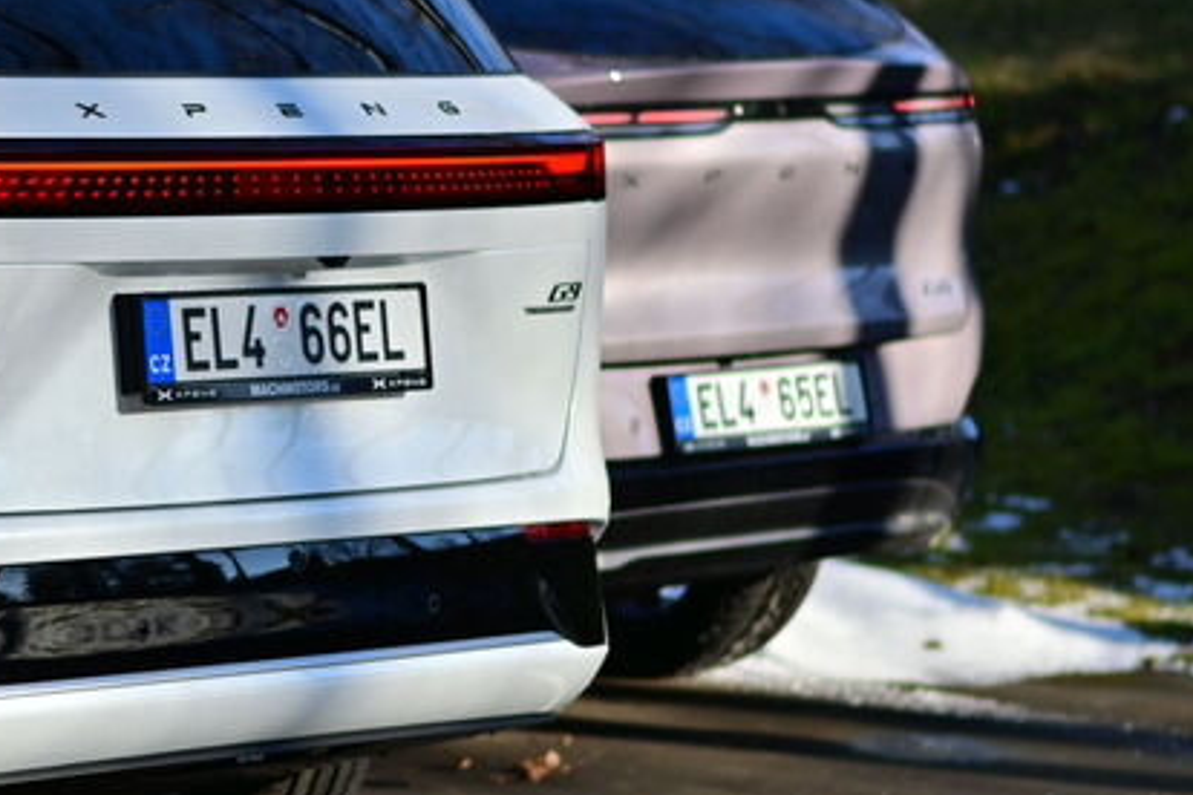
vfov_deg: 7.9
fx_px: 5766
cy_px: 446
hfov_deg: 11.7
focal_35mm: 174
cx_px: 6
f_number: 2
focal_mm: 50
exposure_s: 1/4000
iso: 100
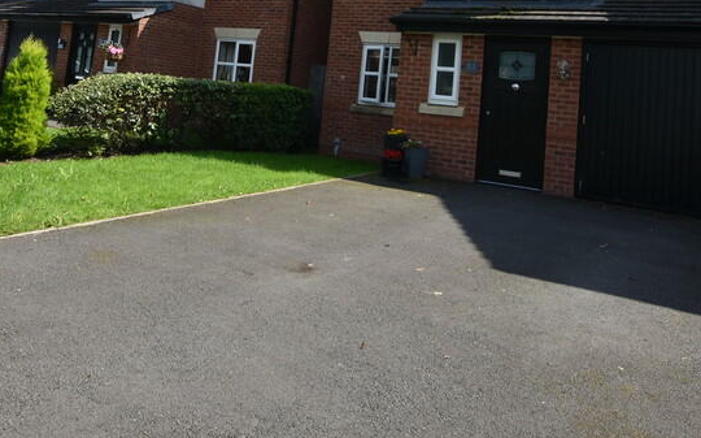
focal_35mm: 29
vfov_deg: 39.1
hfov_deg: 64.7
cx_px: 348
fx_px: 554
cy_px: 21
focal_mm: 10
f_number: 8
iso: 110
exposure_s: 1/250
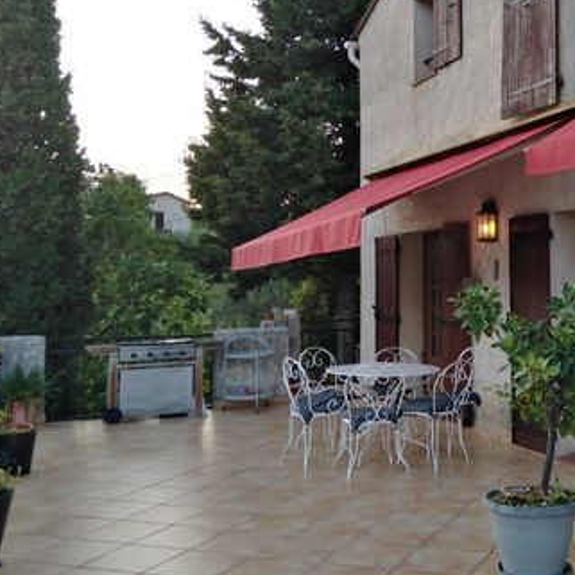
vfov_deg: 39.0
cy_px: 222
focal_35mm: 43
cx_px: 453
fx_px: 808
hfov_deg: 37.9
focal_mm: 3.59
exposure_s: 1/148
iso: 100
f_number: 1.8
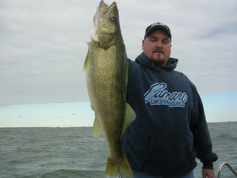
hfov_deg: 49.0
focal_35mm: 38
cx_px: 118
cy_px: 89
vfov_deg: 37.7
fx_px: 260
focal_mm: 5.8
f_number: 5.6
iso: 50
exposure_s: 1/254
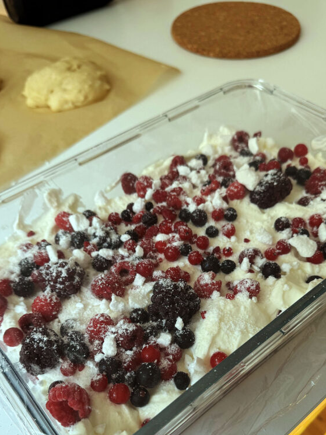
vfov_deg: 54.1
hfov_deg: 42.9
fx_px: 414
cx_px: 171
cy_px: 294
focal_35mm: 33
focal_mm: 6.76
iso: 80
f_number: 1.78
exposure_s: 1/522
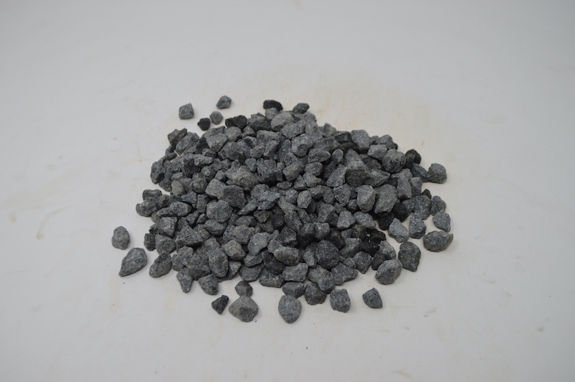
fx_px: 479
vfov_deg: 43.5
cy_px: 191
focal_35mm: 30
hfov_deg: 62.0
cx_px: 288
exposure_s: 1/100
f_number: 5
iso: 400
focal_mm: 20
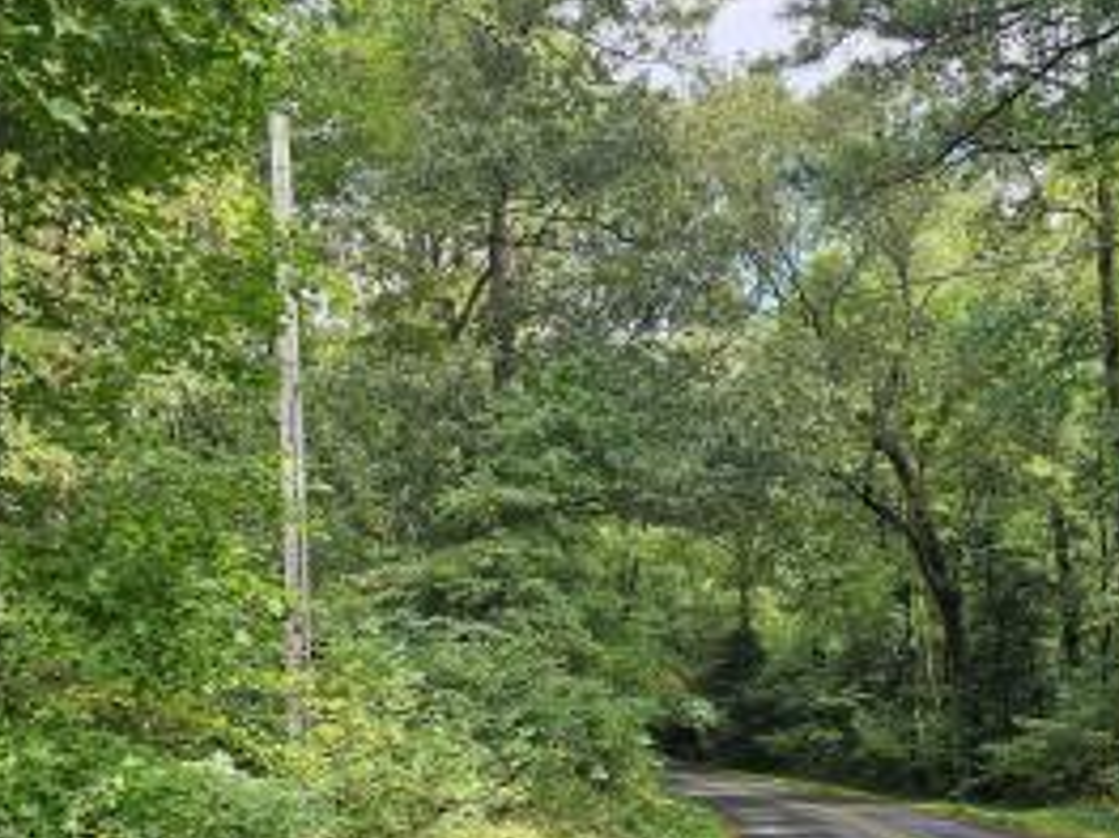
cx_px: 536
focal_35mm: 35
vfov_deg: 39.7
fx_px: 1131
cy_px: 617
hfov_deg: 52.6
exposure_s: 1/120
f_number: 1.7
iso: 16
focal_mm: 6.3
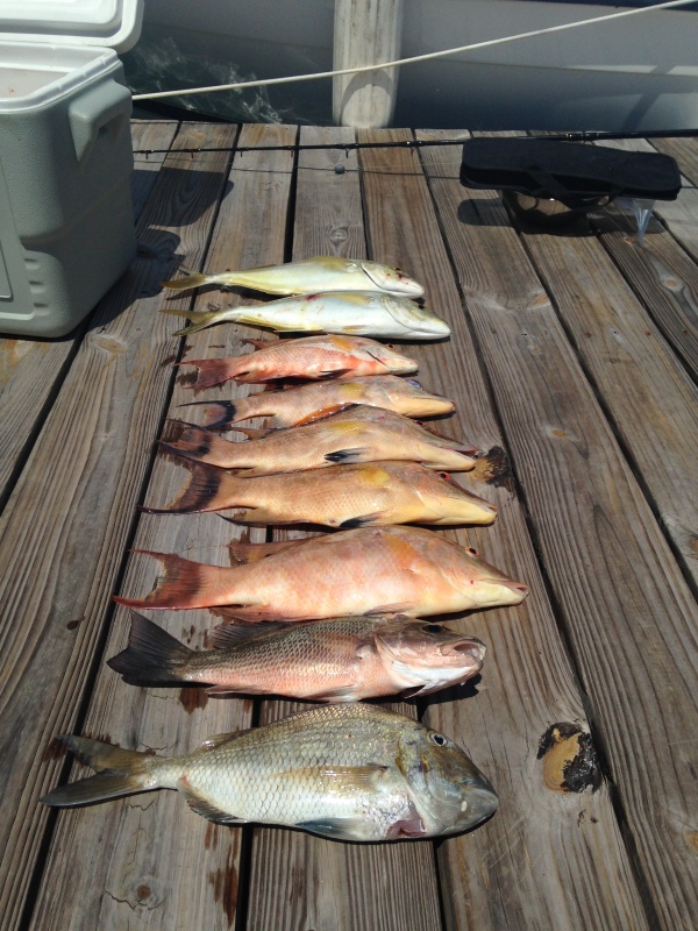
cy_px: 466
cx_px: 349
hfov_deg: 42.9
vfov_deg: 55.4
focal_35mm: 33
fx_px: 887
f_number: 2.4
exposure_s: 1/4926
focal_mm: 4.12
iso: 50
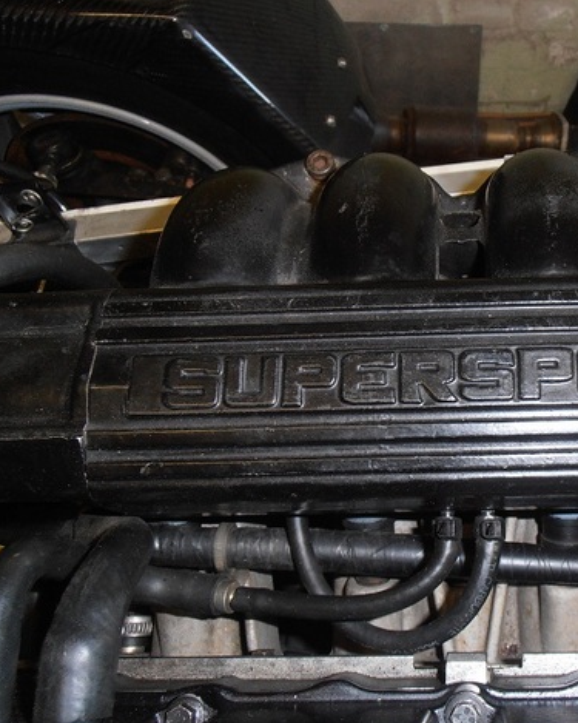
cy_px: 368
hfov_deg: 36.1
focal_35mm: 40
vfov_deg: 45.8
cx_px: 464
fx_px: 856
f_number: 3.5
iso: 125
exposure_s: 1/30
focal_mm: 5.25
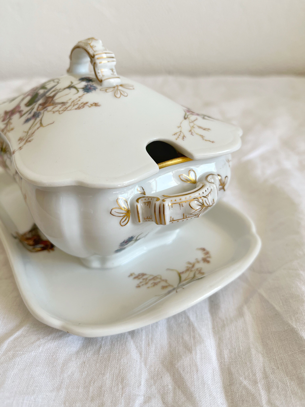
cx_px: 152
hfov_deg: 53.1
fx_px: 305
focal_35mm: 26
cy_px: 204
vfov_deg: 67.3
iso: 50
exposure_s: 1/315
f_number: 1.6
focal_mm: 5.1
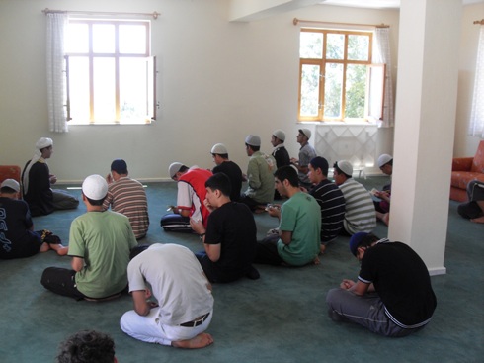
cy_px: 182
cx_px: 242
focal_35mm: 37
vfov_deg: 38.6
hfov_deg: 50.2
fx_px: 517
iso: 100
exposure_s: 1/60
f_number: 2.8
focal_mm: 6.3
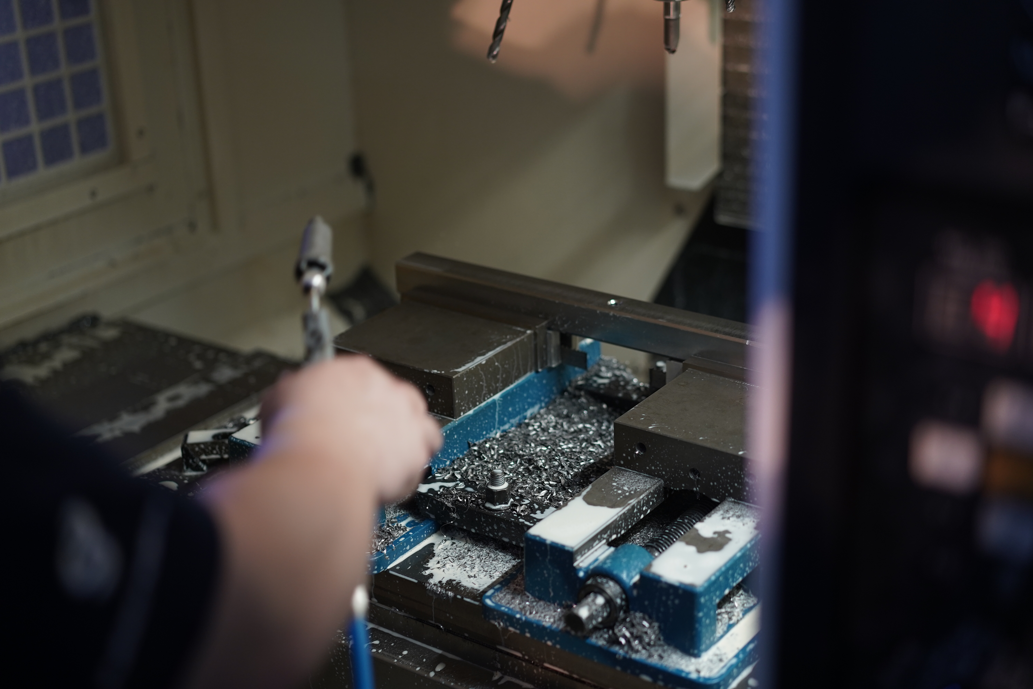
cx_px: 516
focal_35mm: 55
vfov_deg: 24.6
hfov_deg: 36.2
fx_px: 1578
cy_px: 344
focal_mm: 55
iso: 800
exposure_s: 1/160
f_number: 2.2
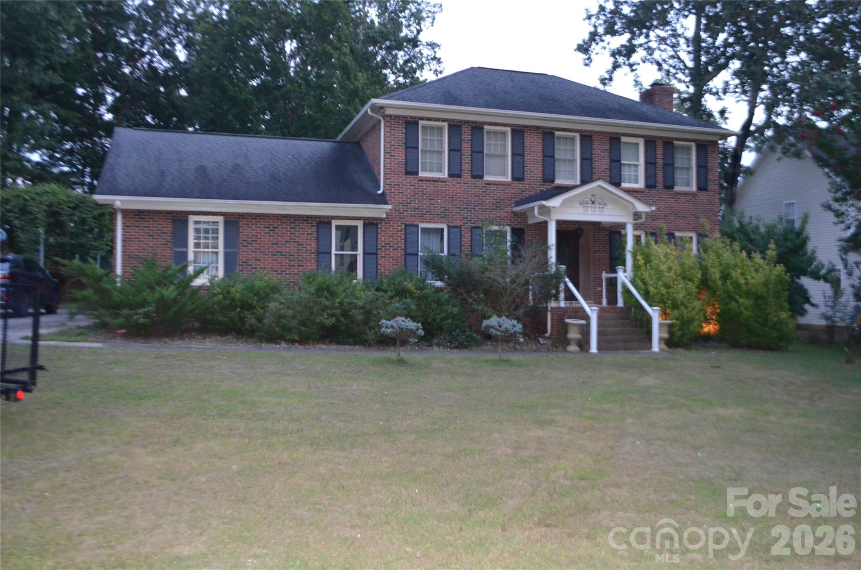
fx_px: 788
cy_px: 285
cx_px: 430
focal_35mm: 33
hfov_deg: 57.3
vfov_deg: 39.8
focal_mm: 22
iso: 3200
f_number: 3.8
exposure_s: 1/60
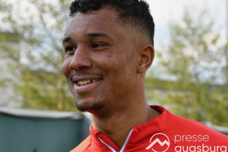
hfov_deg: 12.6
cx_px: 114
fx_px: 1036
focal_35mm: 164
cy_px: 78
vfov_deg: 8.4
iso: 500
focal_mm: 105
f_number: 13
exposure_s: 1/500
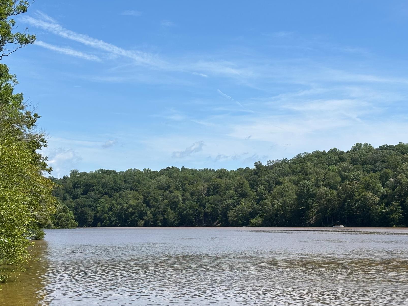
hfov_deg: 29.4
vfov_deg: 22.2
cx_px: 223
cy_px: 189
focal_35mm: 66
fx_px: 778
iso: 40
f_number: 1.6
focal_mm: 5.96
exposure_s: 1/3311
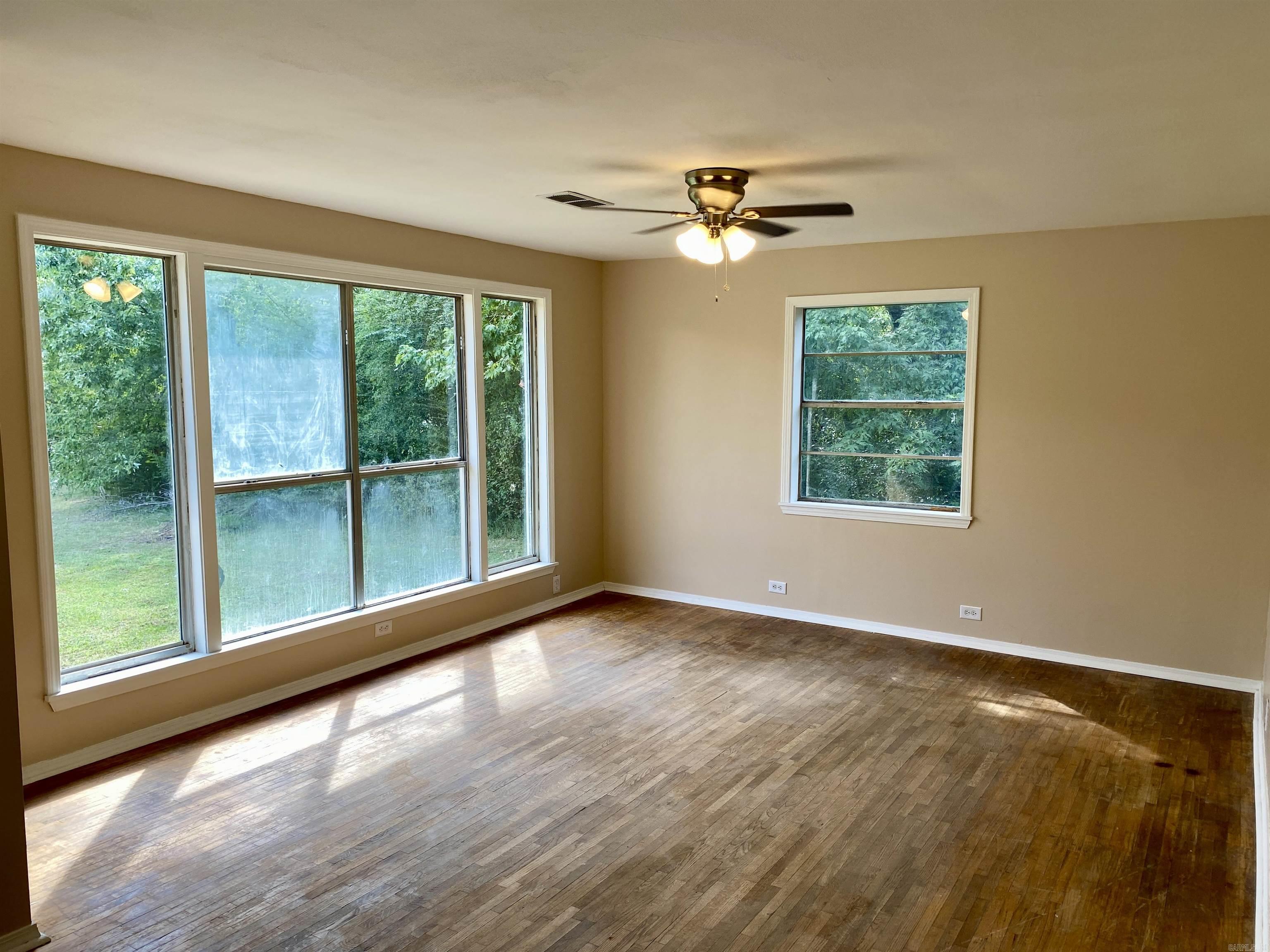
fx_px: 954
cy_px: 476
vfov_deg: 53.1
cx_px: 635
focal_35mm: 26
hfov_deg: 67.3
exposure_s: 1/120
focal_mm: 4.25
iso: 40
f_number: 1.8
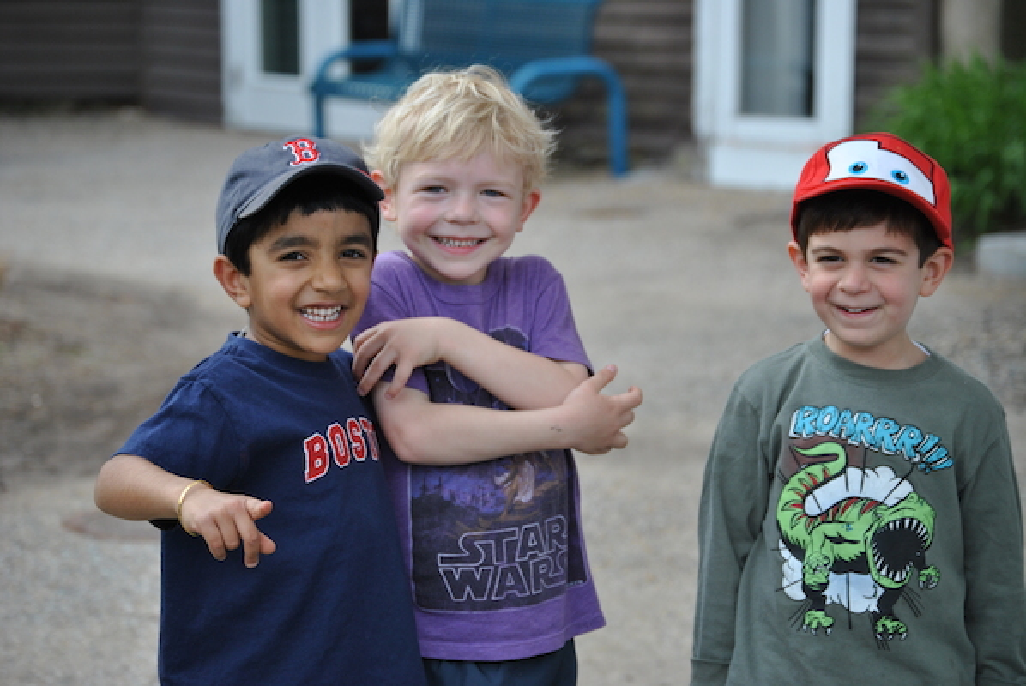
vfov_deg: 10.2
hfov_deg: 15.2
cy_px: 343
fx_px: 3851
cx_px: 513
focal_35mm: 135
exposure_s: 1/400
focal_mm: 90
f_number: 5.6
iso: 200
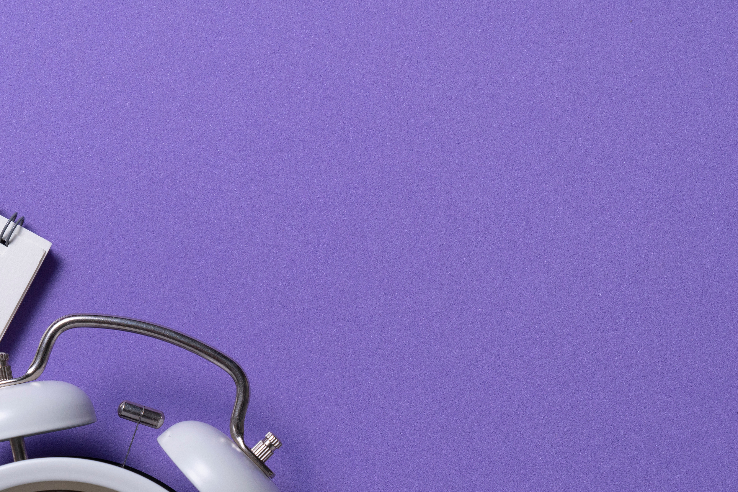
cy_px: 391
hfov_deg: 14.6
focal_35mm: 140
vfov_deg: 9.8
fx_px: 2870
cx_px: 149
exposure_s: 1/160
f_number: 8
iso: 250
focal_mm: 70
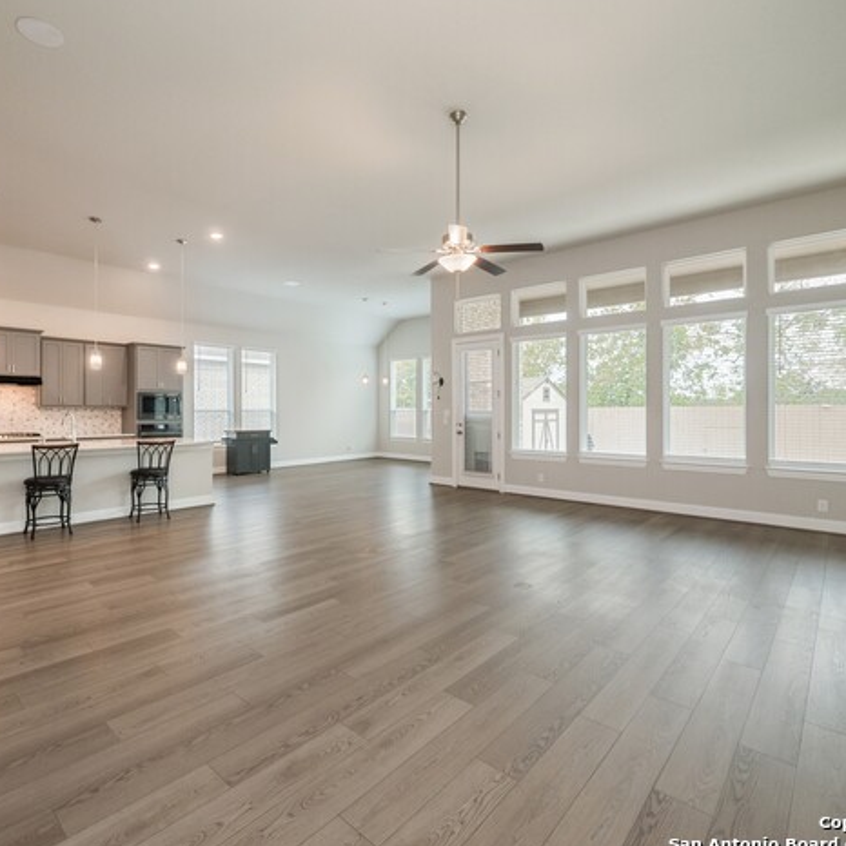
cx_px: 383
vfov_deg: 84.0
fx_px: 470
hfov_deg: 83.7
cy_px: 419
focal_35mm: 17
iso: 500
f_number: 5
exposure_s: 1/250
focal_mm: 7
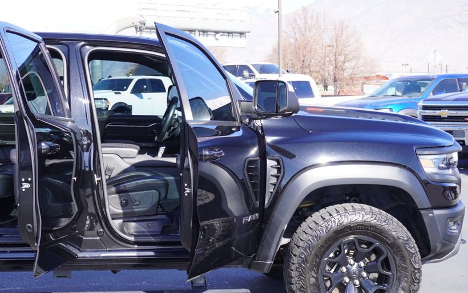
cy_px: 188
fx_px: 901
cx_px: 180
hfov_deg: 29.0
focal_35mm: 71
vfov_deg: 18.4
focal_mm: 37
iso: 100
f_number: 7.1
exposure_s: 1/80
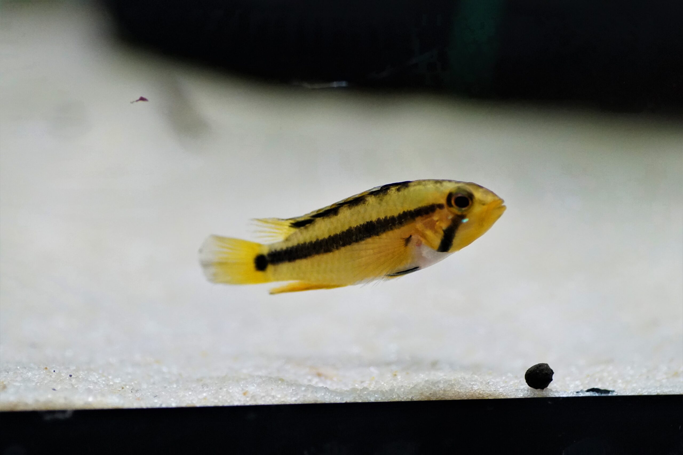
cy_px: 228
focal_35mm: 135
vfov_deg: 10.2
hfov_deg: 15.2
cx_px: 342
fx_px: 2561
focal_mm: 90
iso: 5000
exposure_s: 1/500
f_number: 2.8
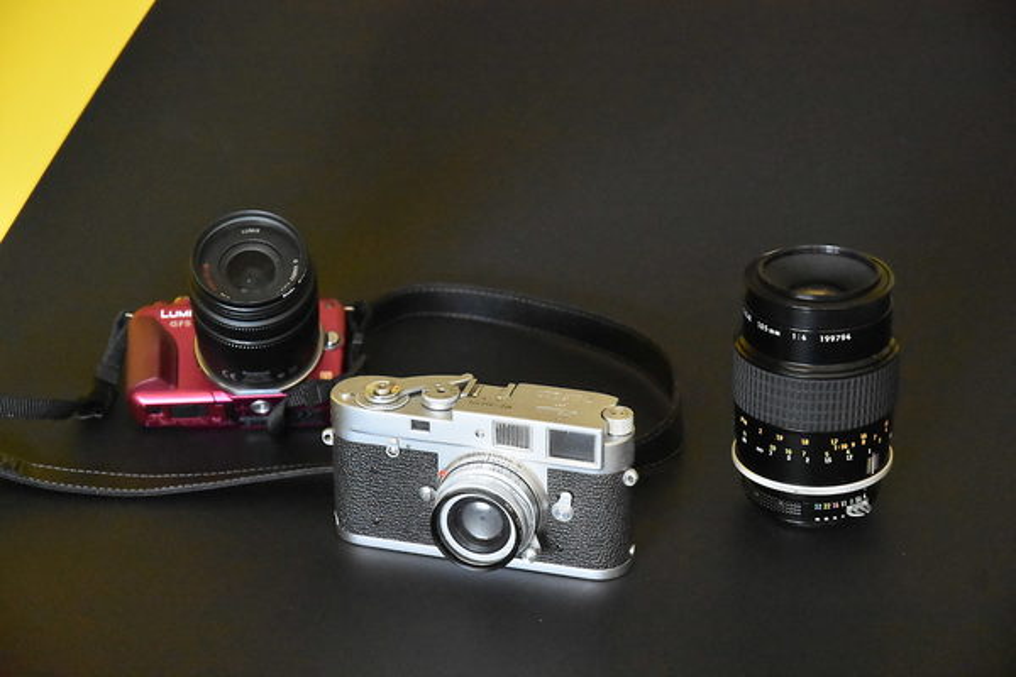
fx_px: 2751
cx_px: 508
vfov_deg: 14.0
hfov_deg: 20.9
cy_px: 338
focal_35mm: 98
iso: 12800
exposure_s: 1/125
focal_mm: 65
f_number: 4.5
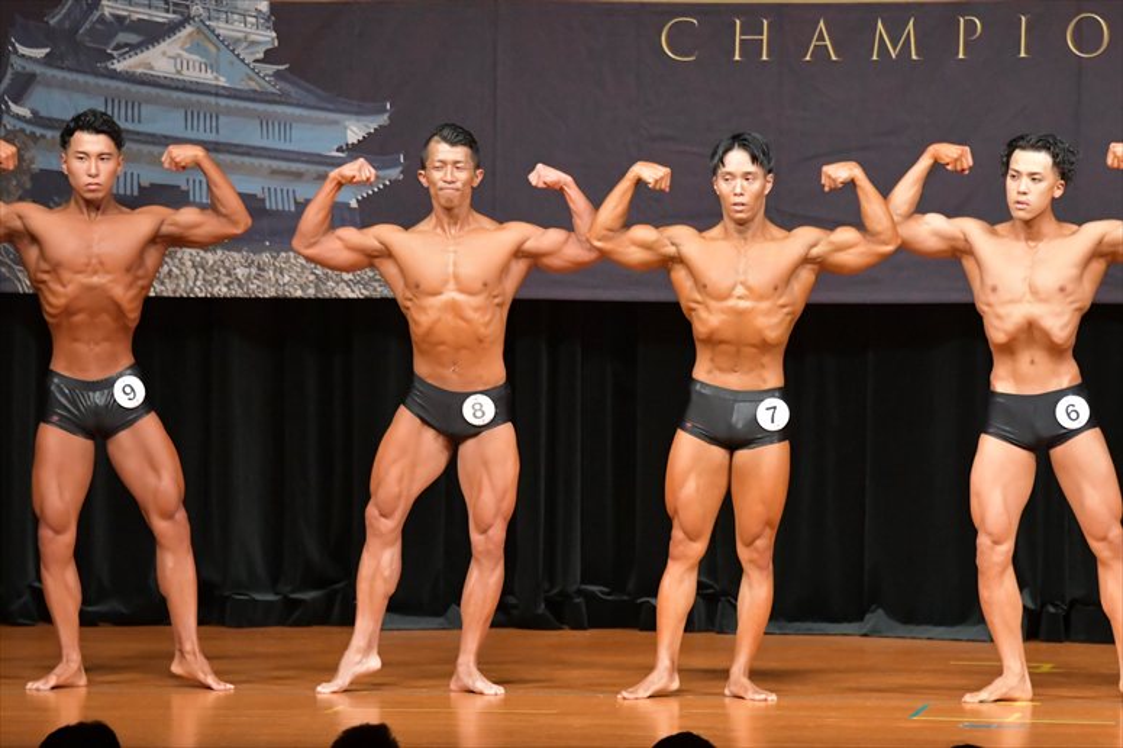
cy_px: 374
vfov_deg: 5.4
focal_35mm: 255
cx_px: 562
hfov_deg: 8.1
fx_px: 7951
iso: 8000
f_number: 5.6
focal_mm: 170
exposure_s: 1/400
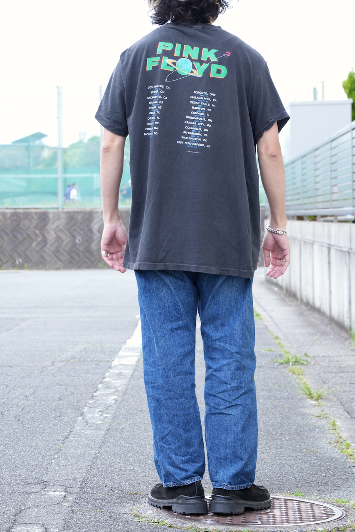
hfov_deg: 13.3
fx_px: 1523
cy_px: 266
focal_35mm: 103
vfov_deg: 19.8
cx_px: 178
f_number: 11
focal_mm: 103
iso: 640
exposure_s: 1/125
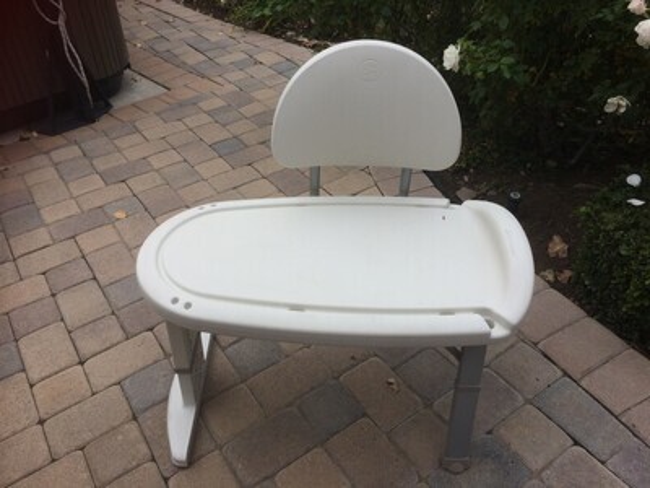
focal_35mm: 29
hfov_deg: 61.7
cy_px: 244
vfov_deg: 48.2
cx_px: 325
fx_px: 545
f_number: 2.2
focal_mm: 4.15
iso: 32
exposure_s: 1/209
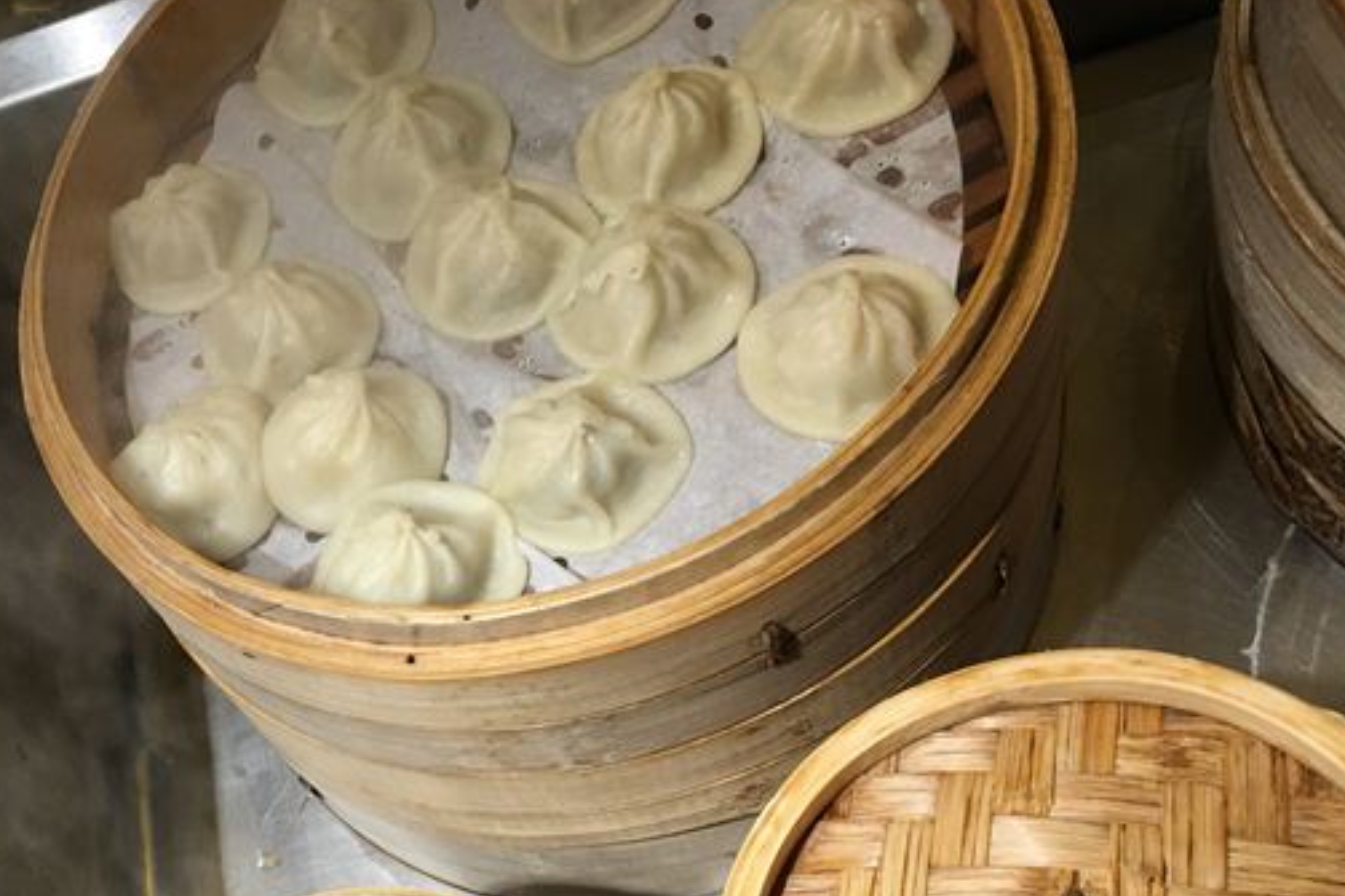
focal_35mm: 48
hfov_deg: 40.3
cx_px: 393
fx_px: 1793
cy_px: 770
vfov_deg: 27.3
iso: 32
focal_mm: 4.15
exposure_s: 1/30
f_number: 2.2
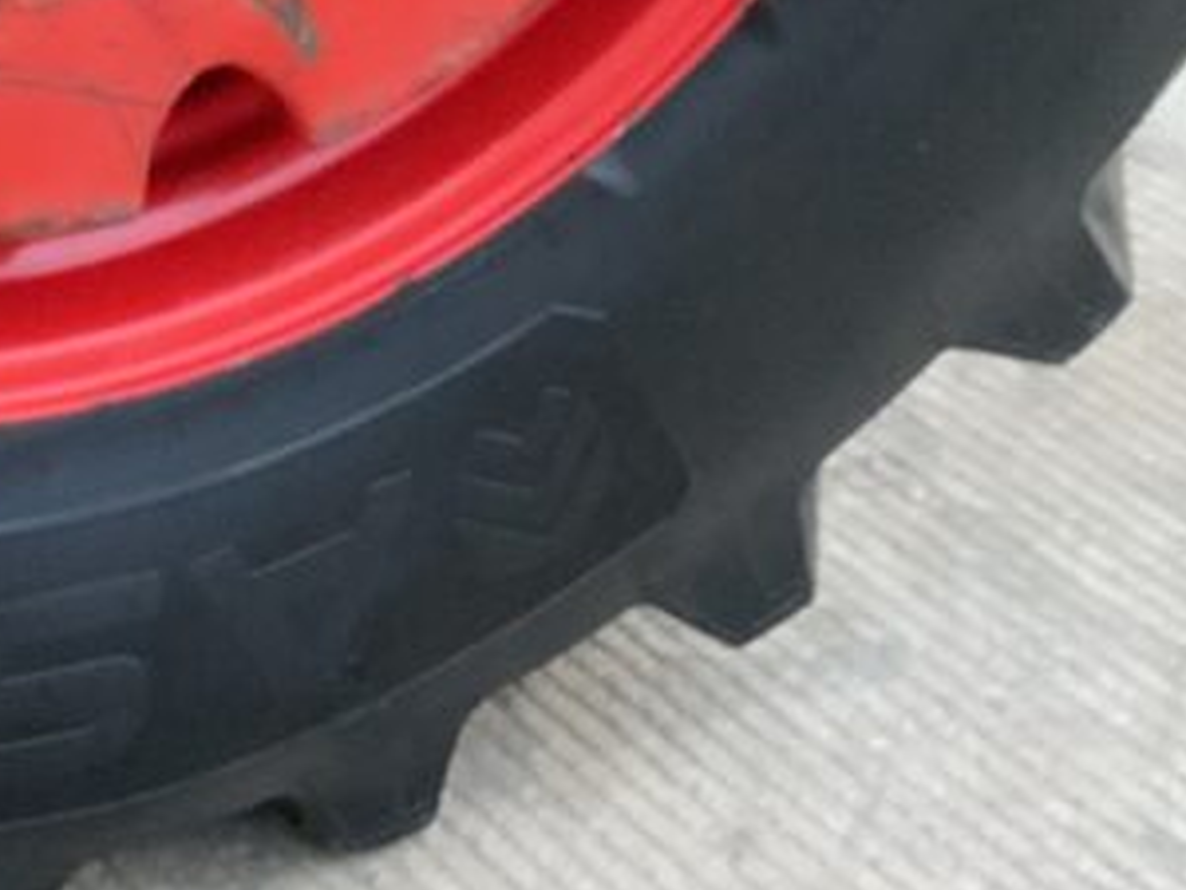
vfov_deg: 14.3
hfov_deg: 19.3
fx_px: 3392
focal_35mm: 99
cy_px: -273
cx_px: 0
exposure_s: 1/60
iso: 250
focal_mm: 3
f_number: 1.8
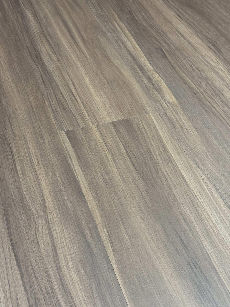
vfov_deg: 36.8
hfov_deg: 28.0
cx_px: 115
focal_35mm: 52
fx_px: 461
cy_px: 154
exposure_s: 1/50
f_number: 1.6
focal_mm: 5.96
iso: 64
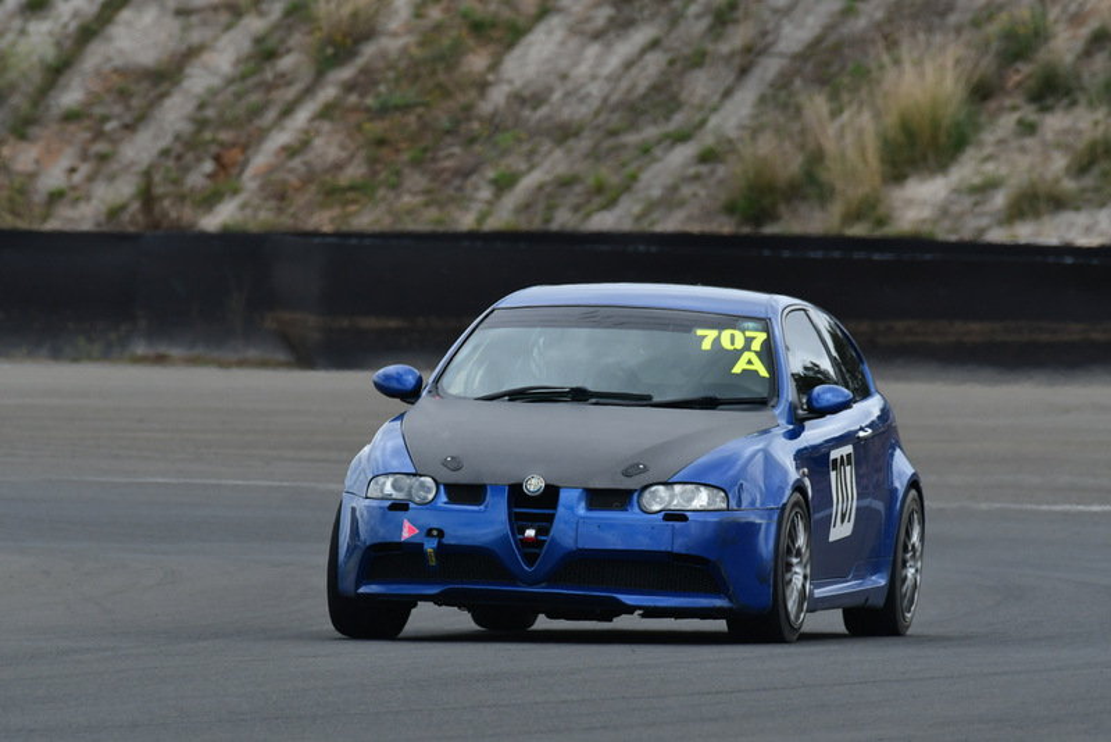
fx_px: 23153
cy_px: 371
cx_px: 556
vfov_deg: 1.8
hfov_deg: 2.7
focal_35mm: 750
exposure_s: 1/640
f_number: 10
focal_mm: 500
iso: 500
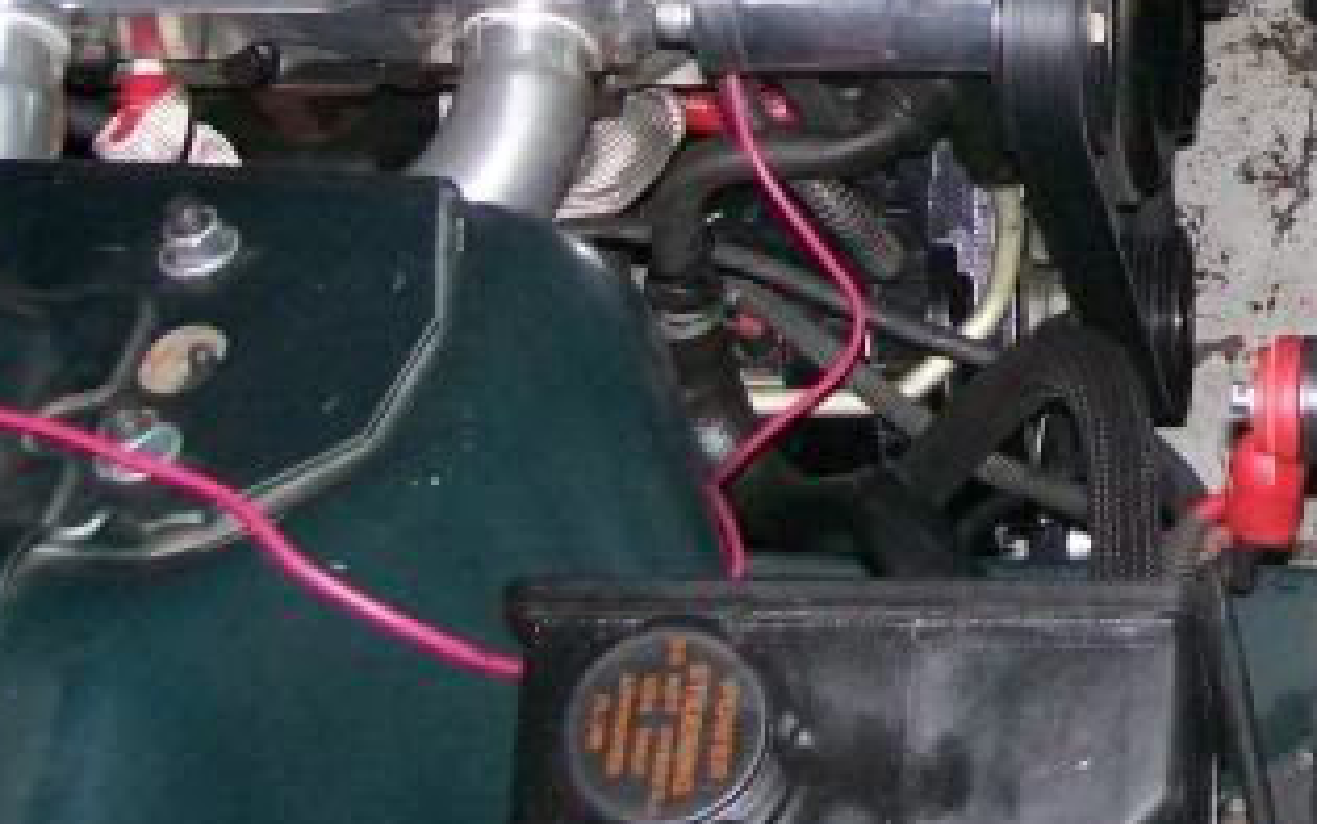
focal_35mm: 97
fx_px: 3482
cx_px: 1488
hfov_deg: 20.3
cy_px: -201
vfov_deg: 13.1
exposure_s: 1/64
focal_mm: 6
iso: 140
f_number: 2.7
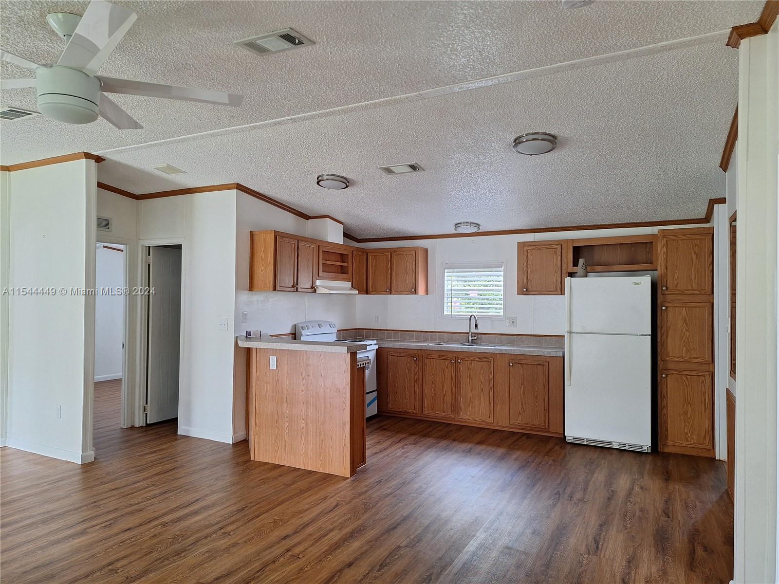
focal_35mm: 23
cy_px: 292
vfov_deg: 58.9
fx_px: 518
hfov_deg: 73.9
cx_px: 390
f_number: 1.8
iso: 125
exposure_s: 1/40
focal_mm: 5.54
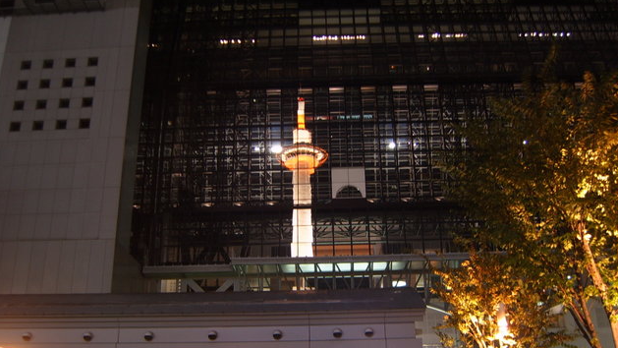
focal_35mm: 41
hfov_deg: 49.4
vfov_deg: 29.0
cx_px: 310
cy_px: 200
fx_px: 672
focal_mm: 6.2
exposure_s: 1
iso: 50
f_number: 2.9
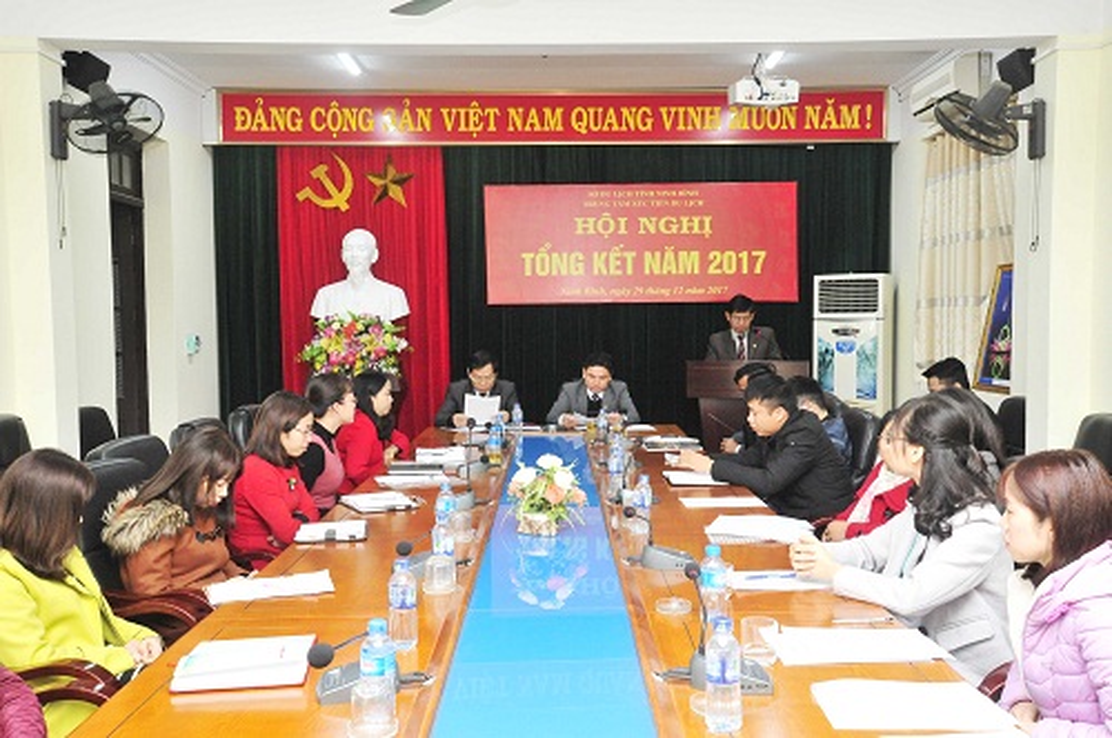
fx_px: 1111
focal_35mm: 36
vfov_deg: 36.8
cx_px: 556
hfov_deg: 53.2
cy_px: 369
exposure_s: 1/80
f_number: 10
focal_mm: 36
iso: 3200
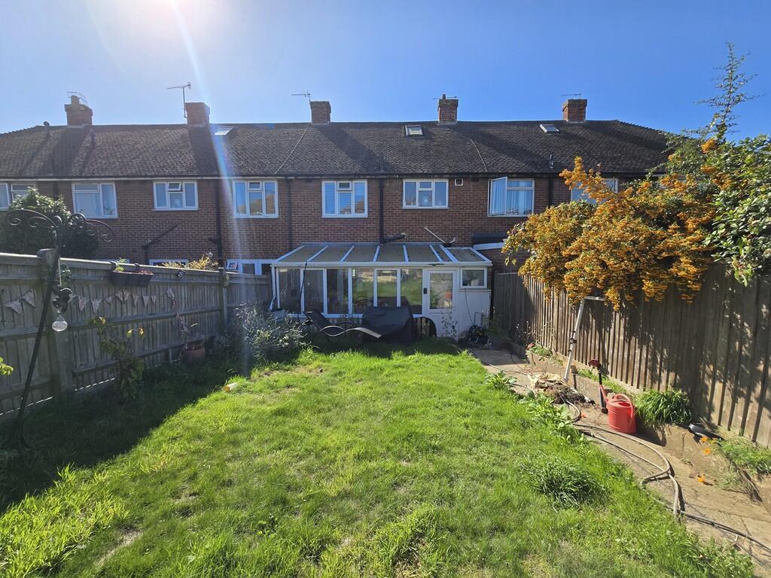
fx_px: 290
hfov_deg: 106.2
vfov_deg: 89.9
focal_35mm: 13
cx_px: 386
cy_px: 289
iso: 50
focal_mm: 2.2
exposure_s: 1/2265
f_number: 2.2
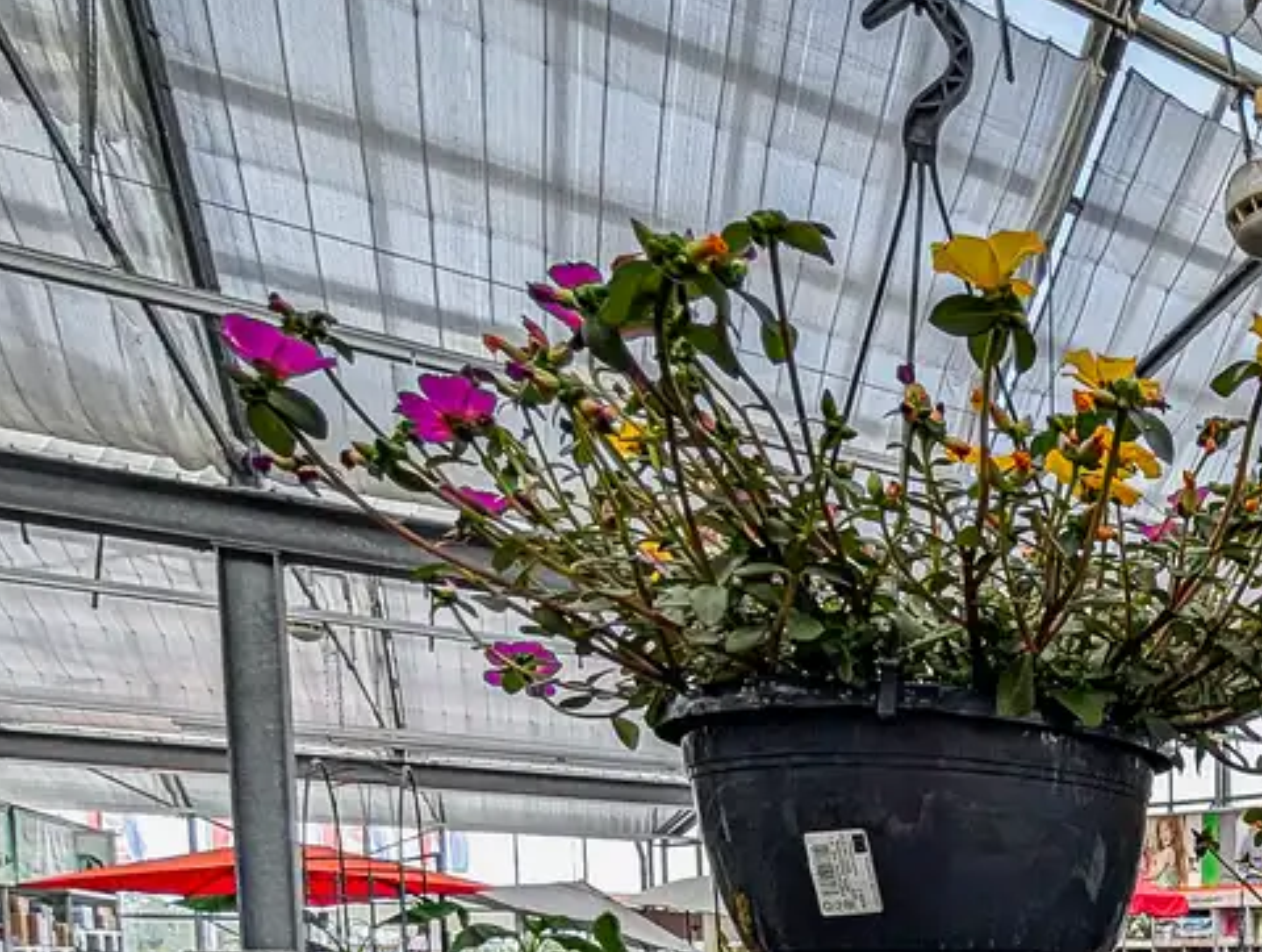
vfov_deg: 38.9
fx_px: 1096
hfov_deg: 43.1
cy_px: 1041
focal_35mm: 30
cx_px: 1451
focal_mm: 2.02
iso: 47
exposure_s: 1/378
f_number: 1.7
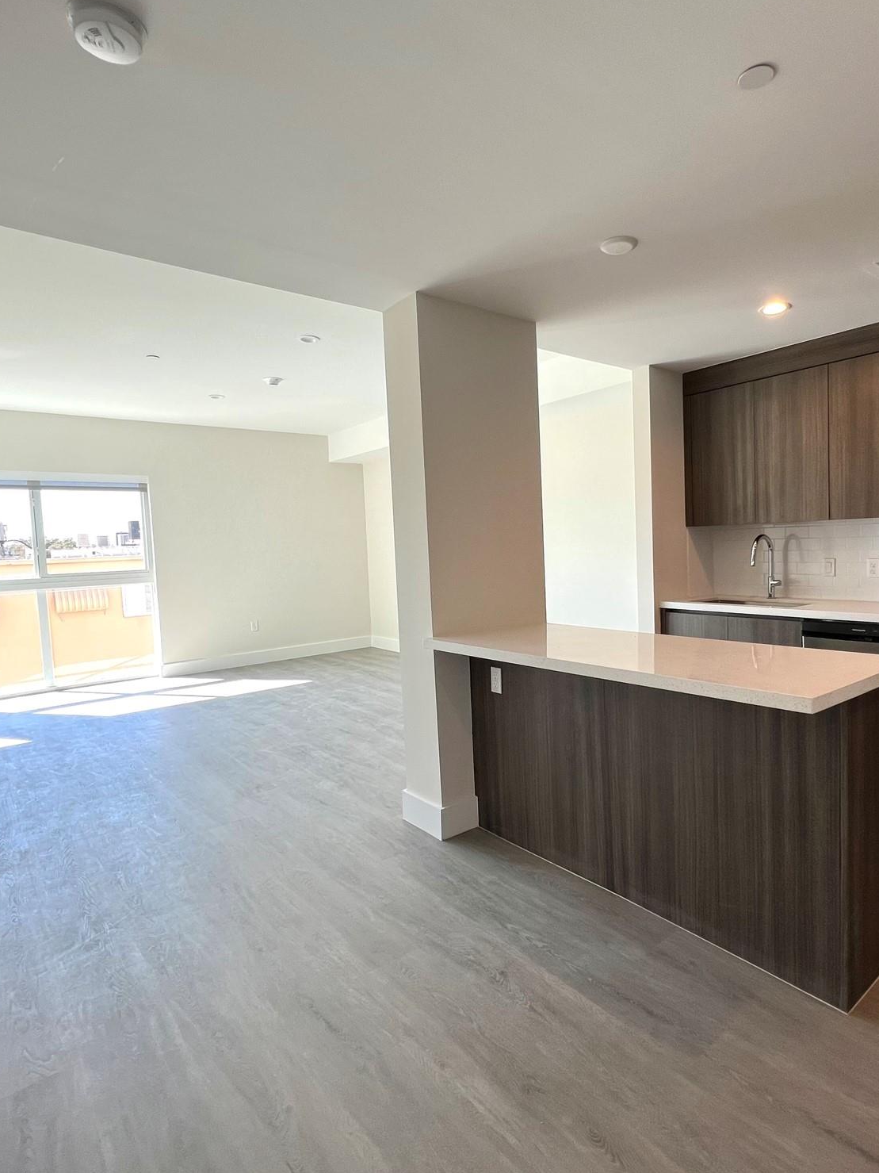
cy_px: 585
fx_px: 610
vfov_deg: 87.8
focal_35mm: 18
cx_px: 522
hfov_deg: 70.9
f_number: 1.8
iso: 50
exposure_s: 1/120
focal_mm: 1.57
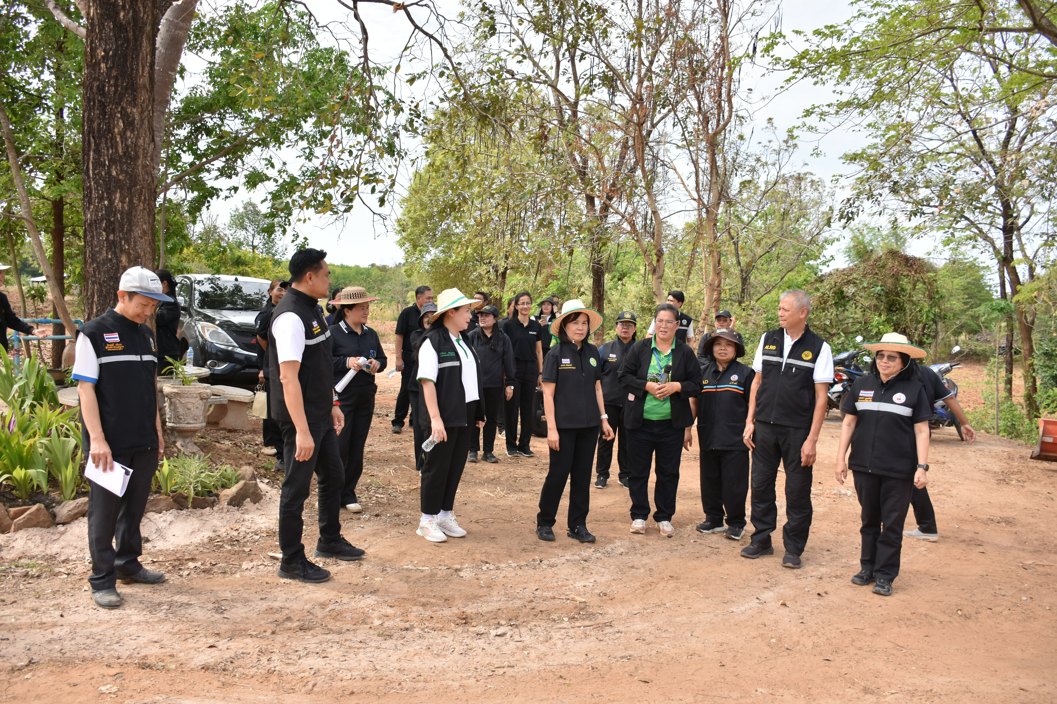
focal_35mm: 27
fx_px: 793
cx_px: 528
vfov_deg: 47.9
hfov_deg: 67.4
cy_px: 352
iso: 180
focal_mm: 18
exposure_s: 1/1000
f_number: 3.5
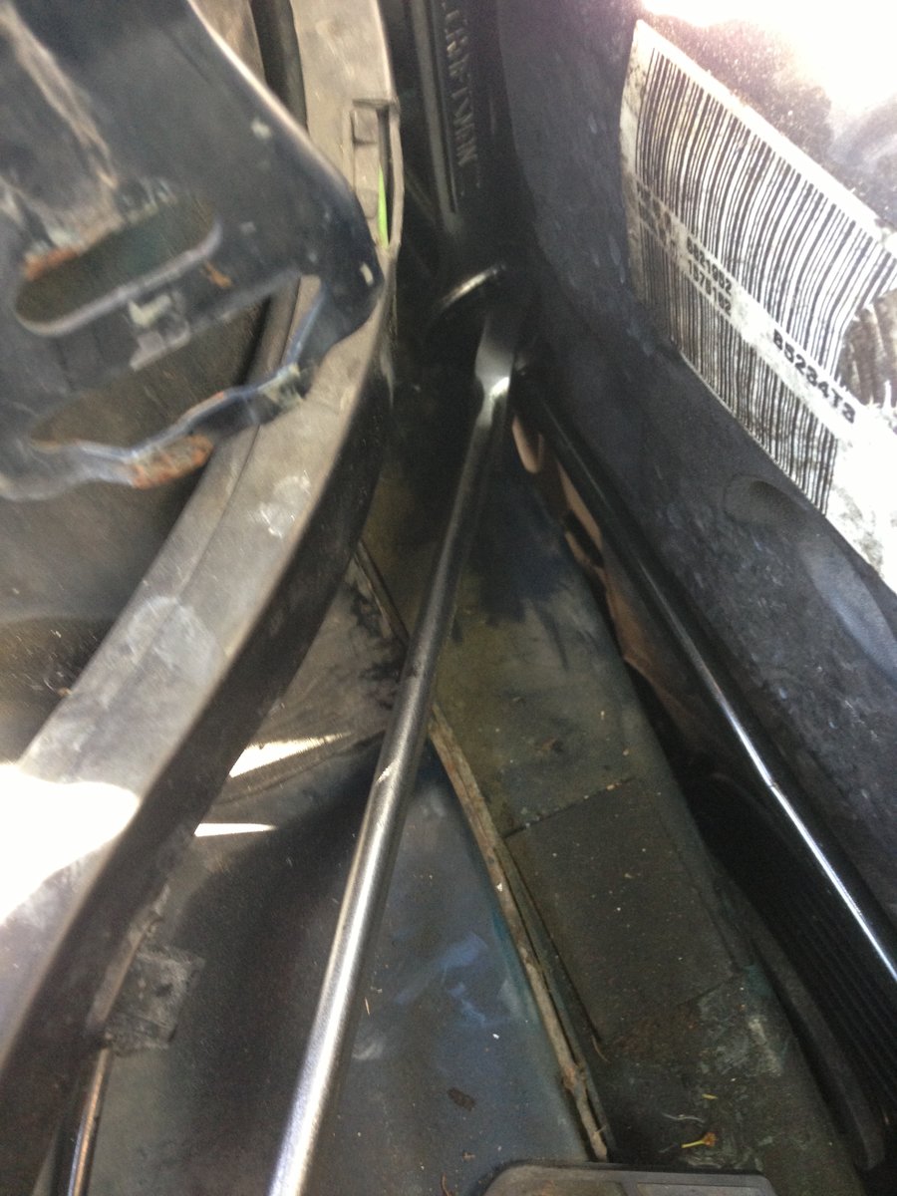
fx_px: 1140
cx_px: 448
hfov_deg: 42.9
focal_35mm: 33
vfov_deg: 55.4
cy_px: 598
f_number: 2.4
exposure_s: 1/20
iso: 160
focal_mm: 4.13
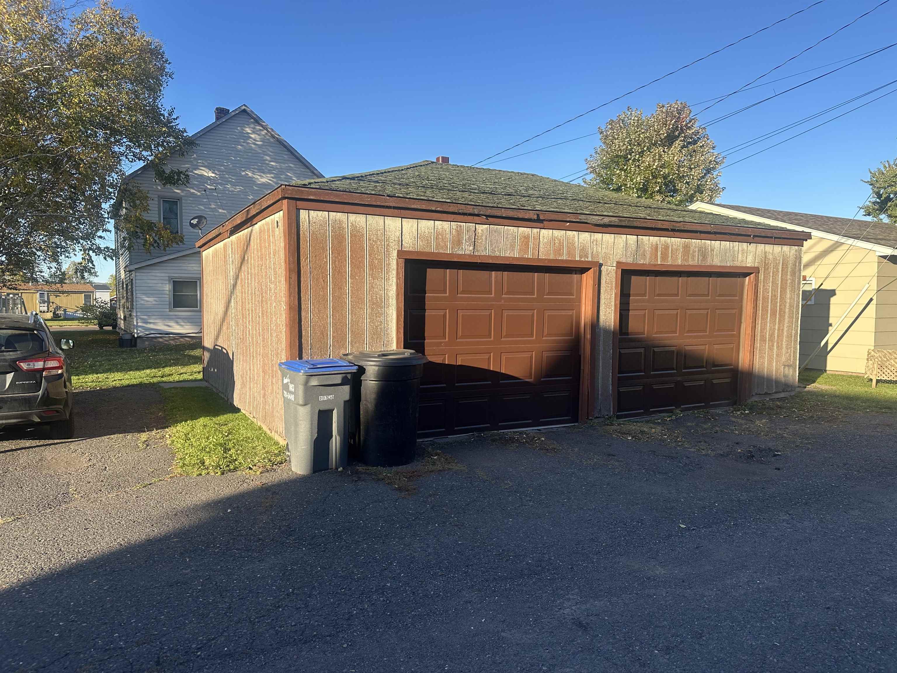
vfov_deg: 56.8
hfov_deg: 71.6
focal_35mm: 24
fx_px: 622
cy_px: 336
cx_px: 448
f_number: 1.78
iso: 80
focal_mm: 6.86
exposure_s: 1/1779
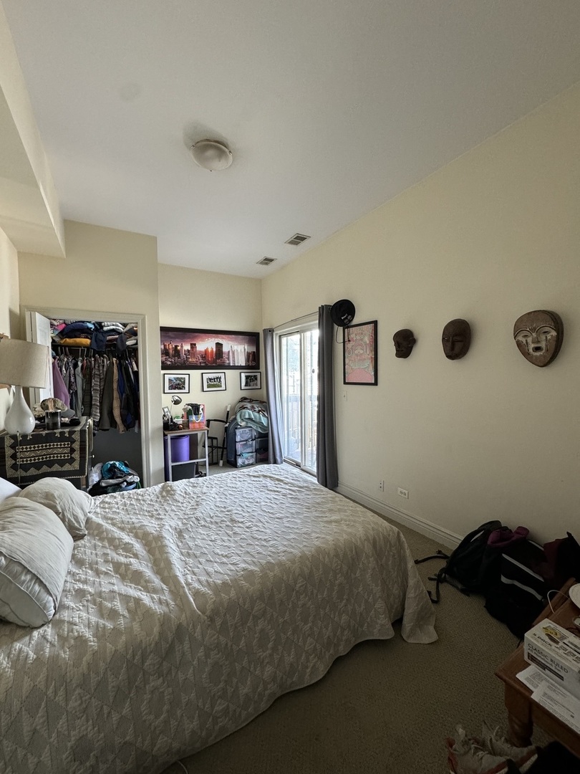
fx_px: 313
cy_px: 387
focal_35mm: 14
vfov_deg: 102.1
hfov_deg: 85.7
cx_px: 290
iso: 250
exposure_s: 1/60
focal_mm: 2.22
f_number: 2.2
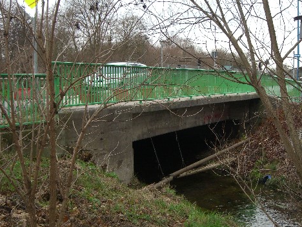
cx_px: 186
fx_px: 619
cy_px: 134
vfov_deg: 20.7
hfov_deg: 27.3
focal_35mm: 71
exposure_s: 1/60
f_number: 3.6
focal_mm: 11.8
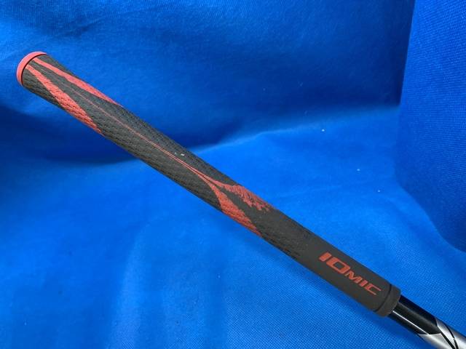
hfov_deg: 67.3
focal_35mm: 26
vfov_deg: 53.1
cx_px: 233
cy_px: 174
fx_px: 350
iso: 125
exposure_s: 1/60
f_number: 1.8
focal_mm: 4.25
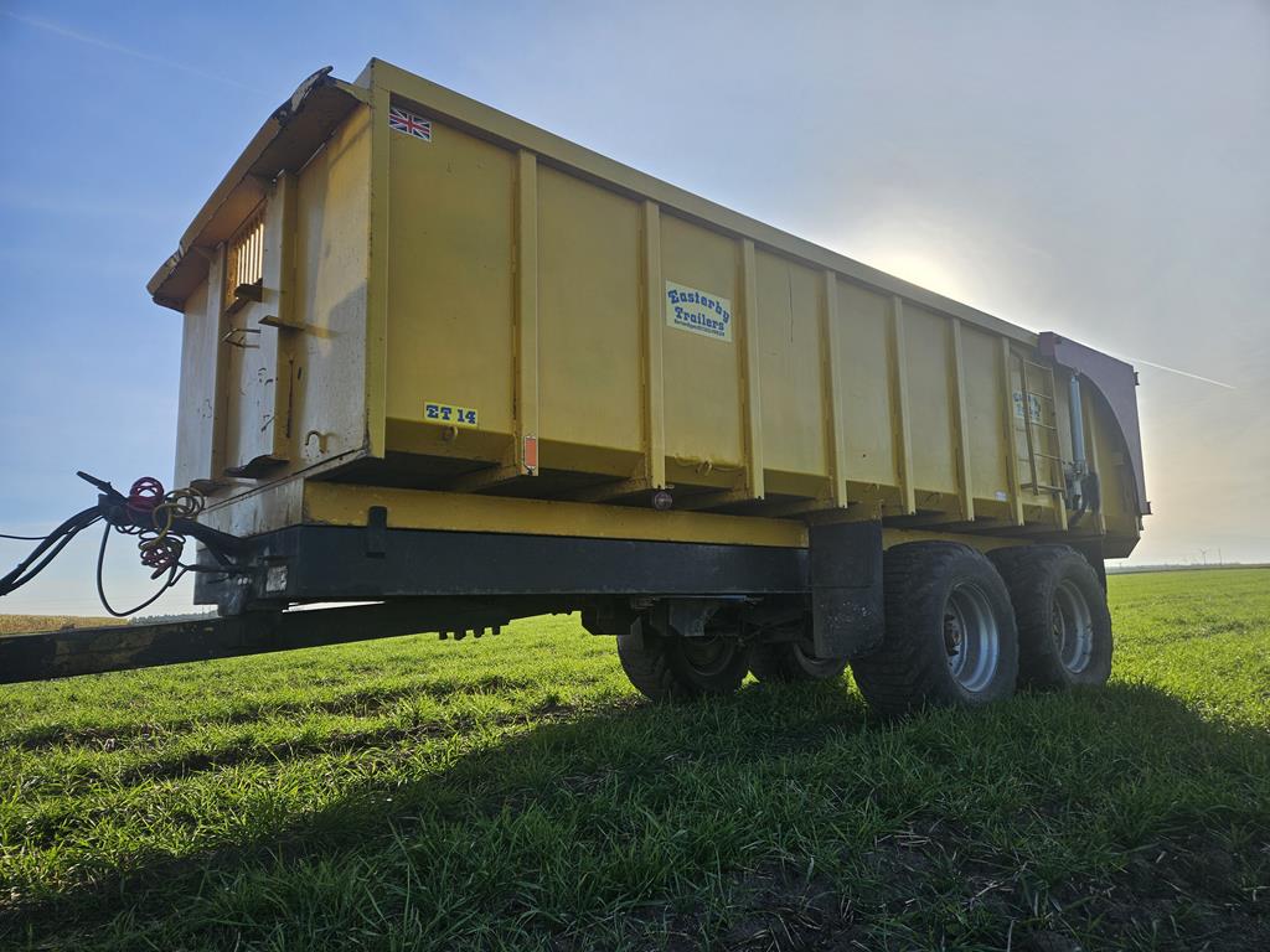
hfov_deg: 73.9
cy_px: 476
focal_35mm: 23
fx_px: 844
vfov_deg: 58.9
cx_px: 635
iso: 25
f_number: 1.8
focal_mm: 5.4
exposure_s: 1/1789
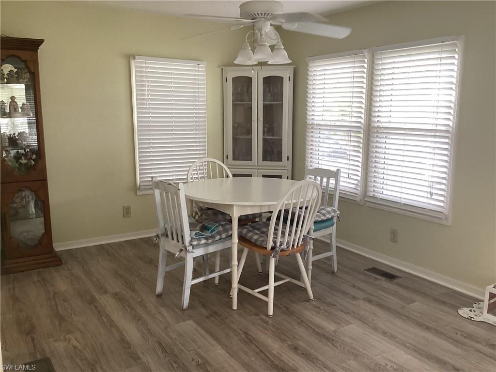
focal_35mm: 31
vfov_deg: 45.4
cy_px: 186
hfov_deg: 58.4
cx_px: 248
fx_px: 444
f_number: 2.4
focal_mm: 3.3
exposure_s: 1/60
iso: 125
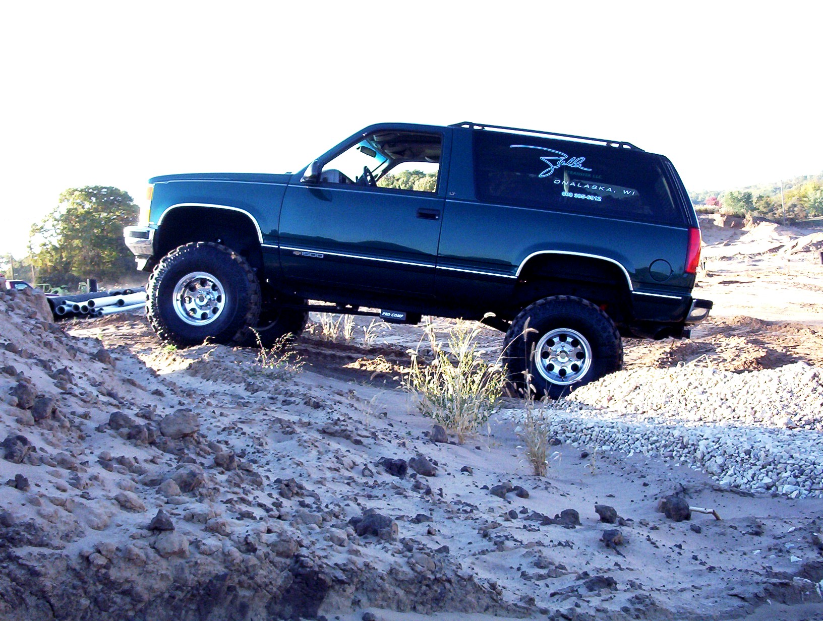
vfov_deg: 37.0
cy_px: 310
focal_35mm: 39
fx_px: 929
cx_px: 412
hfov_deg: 47.8
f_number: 4.5
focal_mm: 6
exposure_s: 1/140
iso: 100
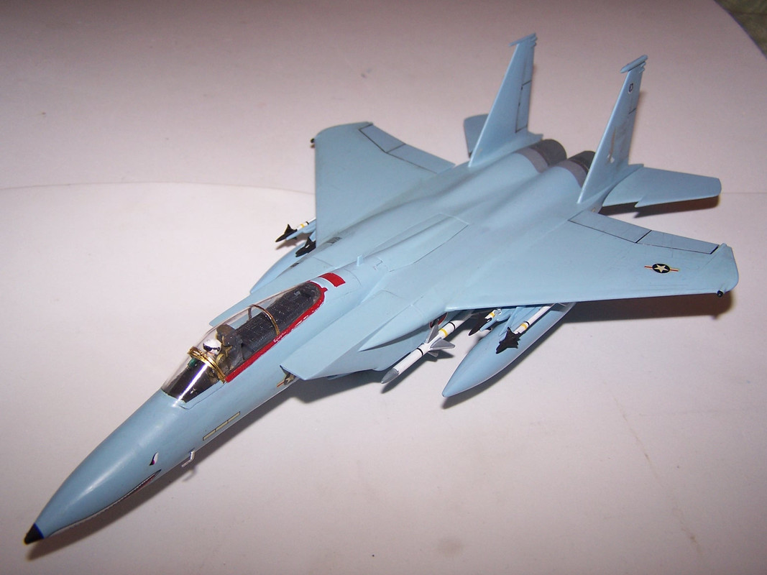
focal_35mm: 38
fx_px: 842
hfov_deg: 49.0
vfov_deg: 37.7
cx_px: 384
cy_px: 288
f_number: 2.8
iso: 80
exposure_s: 1/60
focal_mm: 6.3
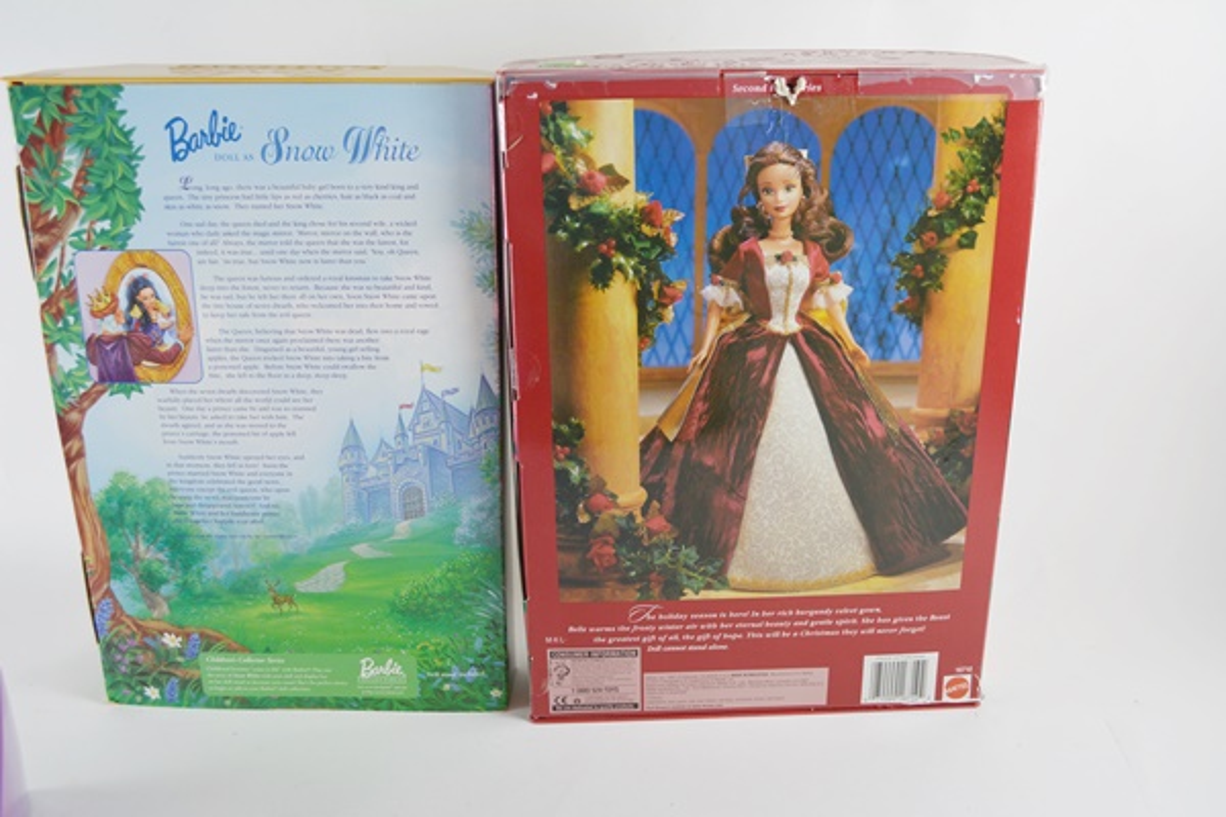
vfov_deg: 36.9
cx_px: 613
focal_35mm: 36
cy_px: 408
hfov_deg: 53.1
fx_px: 1226
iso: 400
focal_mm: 24
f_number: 5.6
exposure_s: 1/125
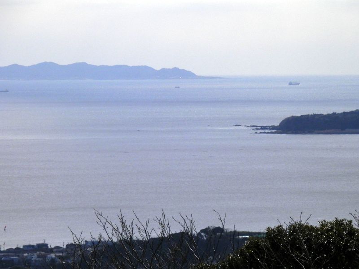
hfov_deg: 8.0
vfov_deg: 6.0
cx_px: 180
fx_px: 2572
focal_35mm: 248
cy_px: 134
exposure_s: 1/320
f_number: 17.6
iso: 125
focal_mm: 44.4
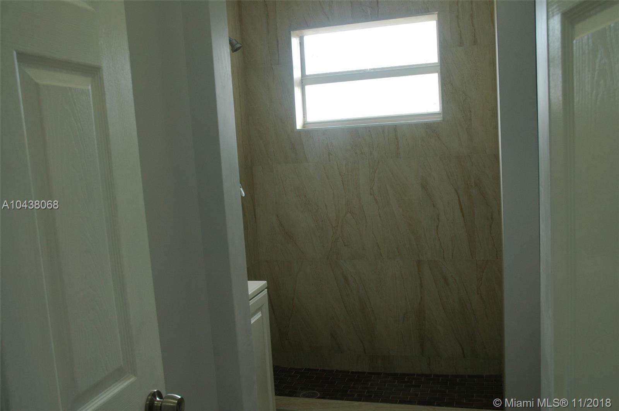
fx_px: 618
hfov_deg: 53.2
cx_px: 310
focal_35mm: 36
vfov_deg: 36.8
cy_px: 206
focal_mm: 24
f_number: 7.1
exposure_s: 1/25
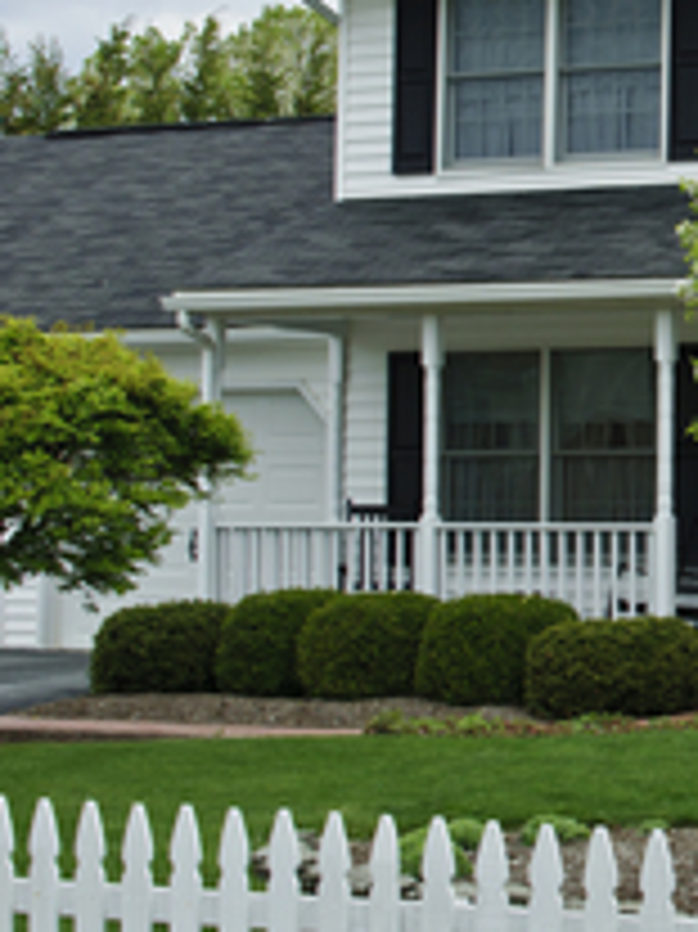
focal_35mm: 117
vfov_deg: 16.8
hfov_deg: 12.2
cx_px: 977
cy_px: 371
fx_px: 3152
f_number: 8
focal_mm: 35
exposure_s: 1/500
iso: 200
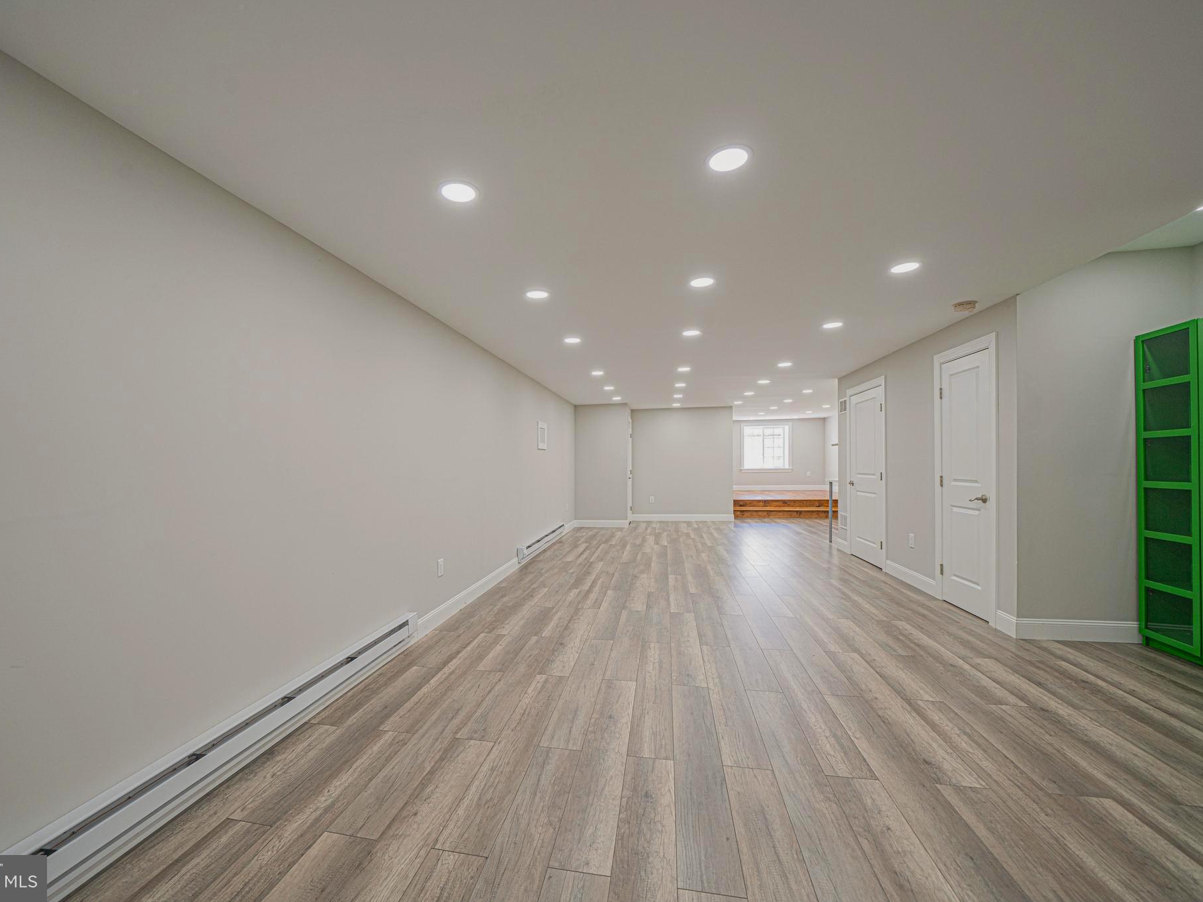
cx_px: 578
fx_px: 452
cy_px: 451
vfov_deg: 89.9
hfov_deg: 106.1
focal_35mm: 13
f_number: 6.3
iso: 160
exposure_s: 1/15
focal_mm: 12
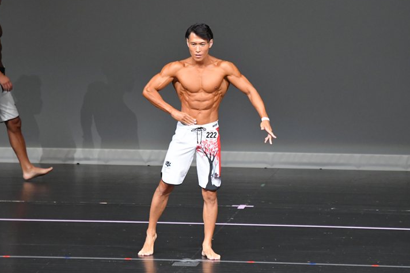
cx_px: 208
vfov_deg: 4.0
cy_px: 131
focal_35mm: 343
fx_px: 3904
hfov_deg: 6.0
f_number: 5.6
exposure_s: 1/400
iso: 5000
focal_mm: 210
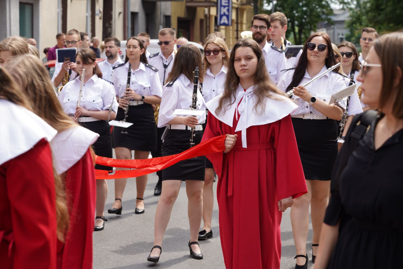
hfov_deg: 19.6
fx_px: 1164
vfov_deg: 13.2
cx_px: 202
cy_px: 134
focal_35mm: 104
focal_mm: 104
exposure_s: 1/125
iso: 100
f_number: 7.1
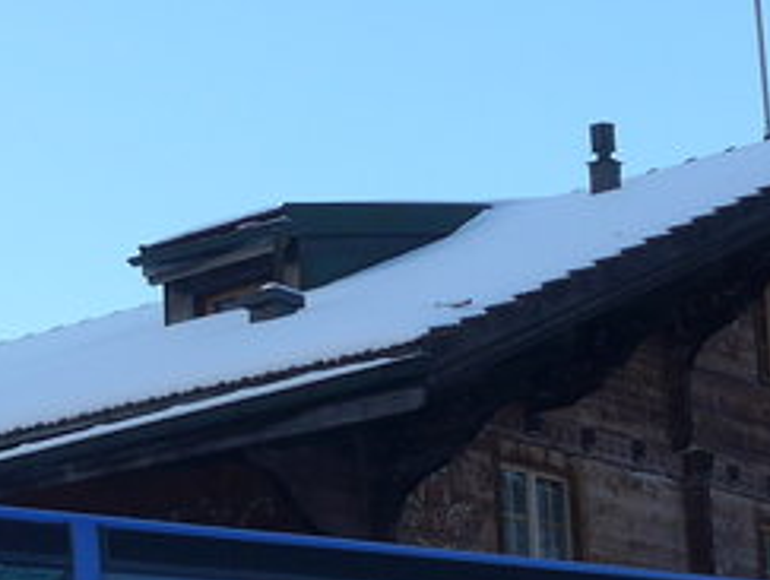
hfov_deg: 13.6
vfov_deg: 10.3
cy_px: 555
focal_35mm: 143
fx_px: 3186
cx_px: 63
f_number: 2.8
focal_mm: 6
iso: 80
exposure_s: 1/320
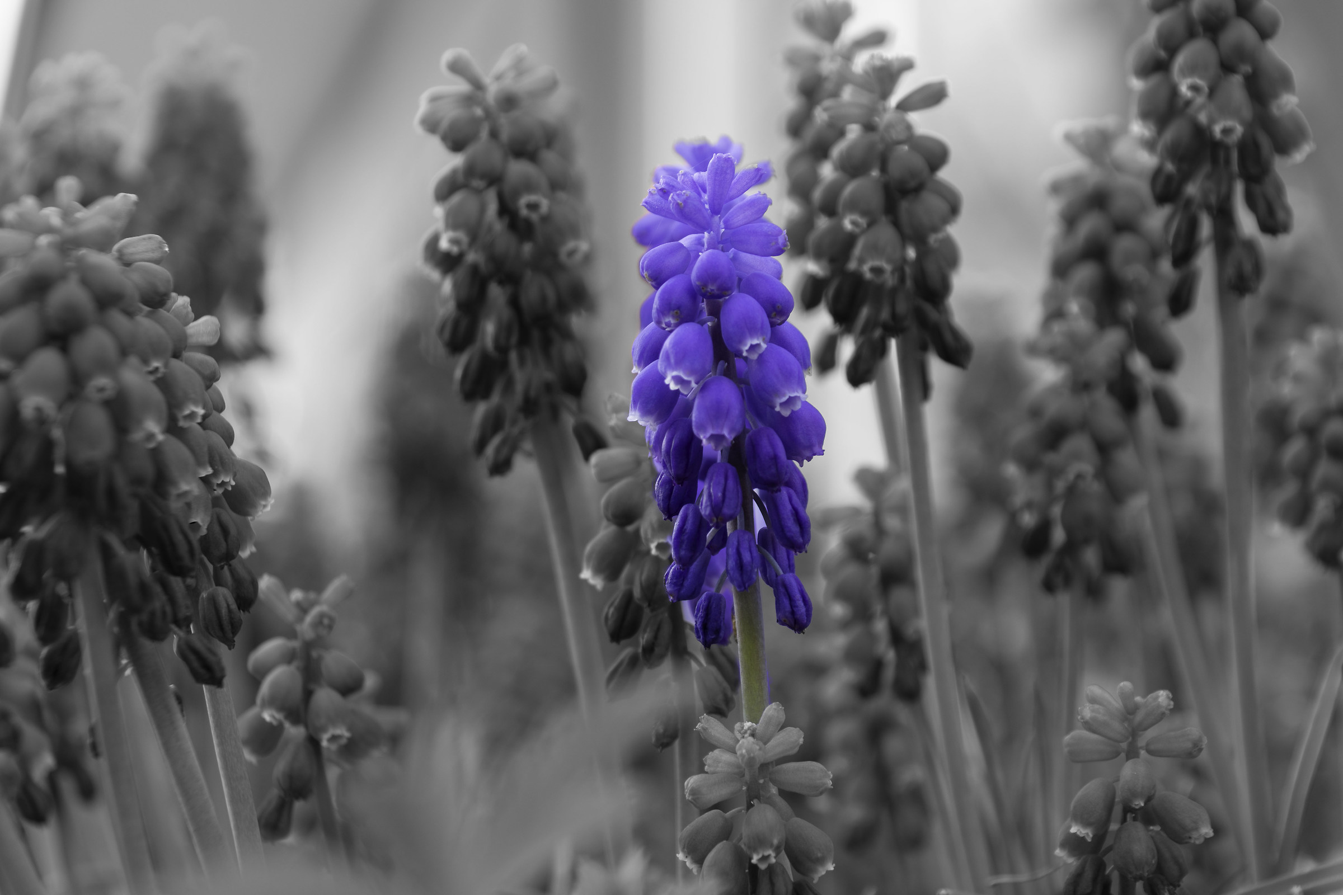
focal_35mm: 105
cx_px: 672
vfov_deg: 13.0
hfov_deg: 19.5
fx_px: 3917
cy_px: 448
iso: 100
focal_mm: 70
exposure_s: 1/10
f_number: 7.1
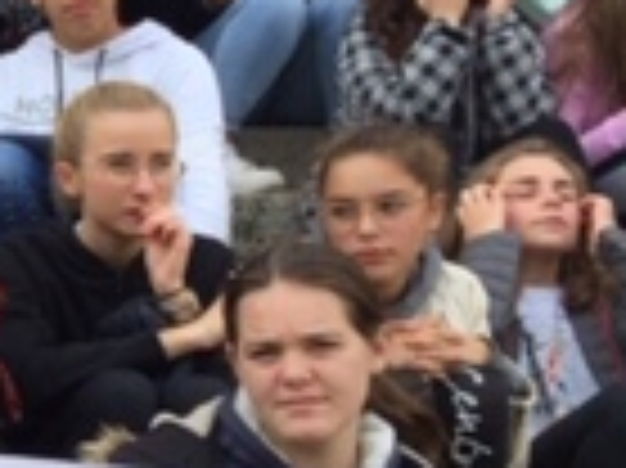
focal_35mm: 134
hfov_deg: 12.8
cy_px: 292
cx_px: -640
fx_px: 2421
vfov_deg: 11.0
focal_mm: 4.15
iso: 32
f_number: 2.2
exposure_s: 1/573
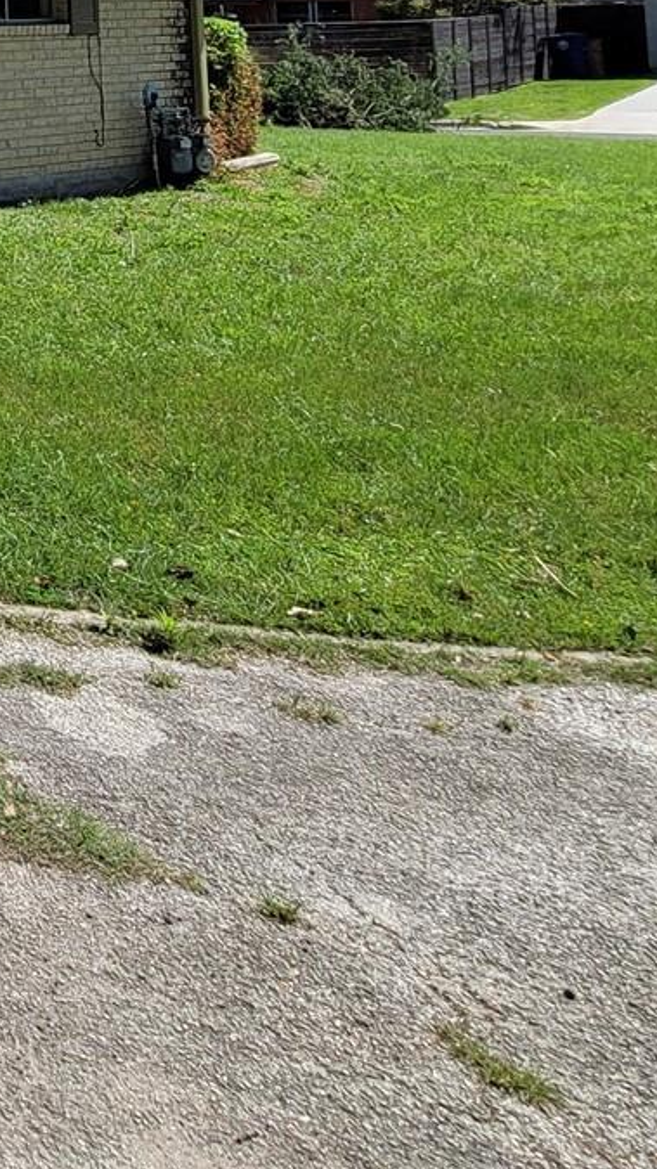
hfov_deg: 17.9
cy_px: -102
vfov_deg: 39.3
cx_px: -693
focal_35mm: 43
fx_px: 1334
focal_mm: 2.2
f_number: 2.2
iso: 64
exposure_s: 1/1809
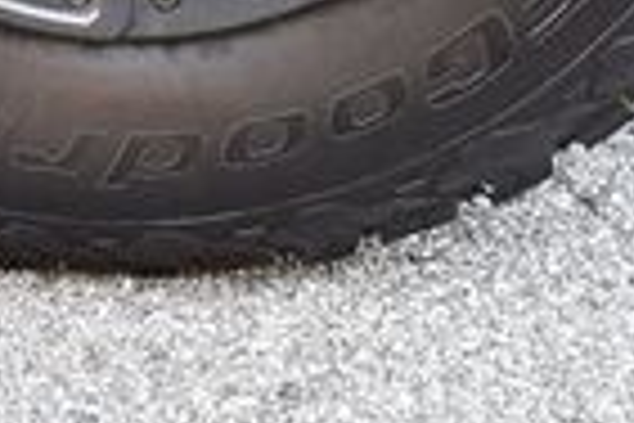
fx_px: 2870
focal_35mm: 163
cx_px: 36
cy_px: -486
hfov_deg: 12.5
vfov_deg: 8.0
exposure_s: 1/200
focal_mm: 18
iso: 800
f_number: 3.5
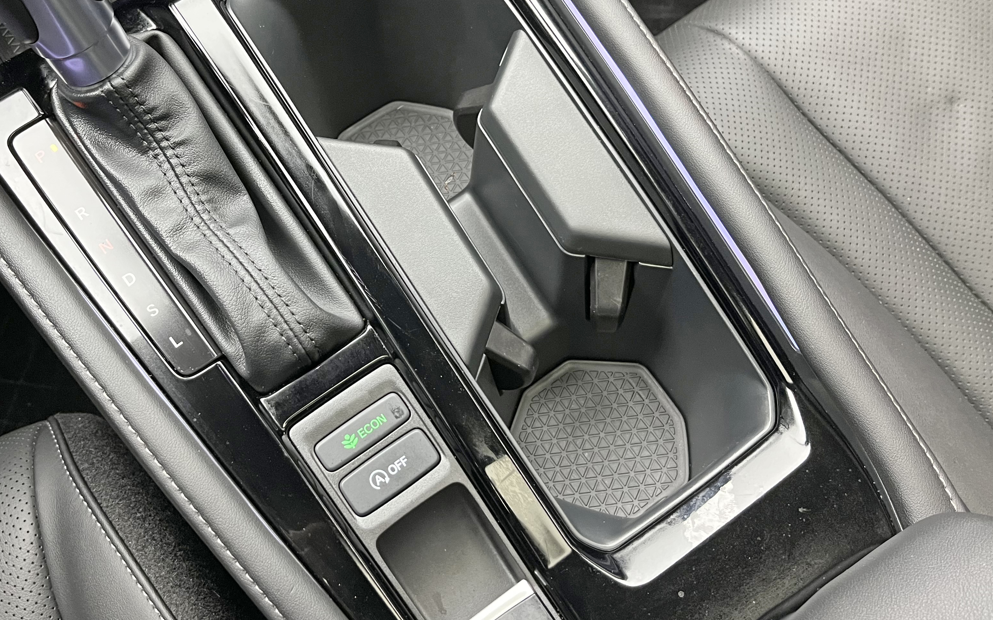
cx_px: 384
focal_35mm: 36
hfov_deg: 53.5
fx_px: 974
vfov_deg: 35.3
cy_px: 269
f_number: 1.6
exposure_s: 1/50
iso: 320
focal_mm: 5.1
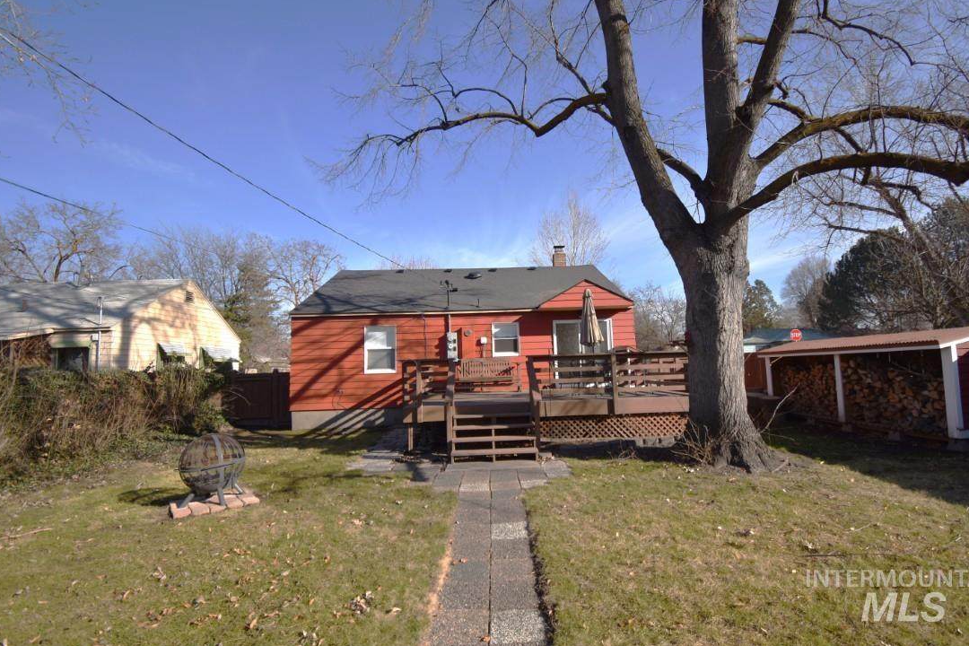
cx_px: 496
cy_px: 327
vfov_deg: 73.7
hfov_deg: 96.7
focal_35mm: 16
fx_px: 431
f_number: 4.5
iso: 100
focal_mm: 10
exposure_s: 1/800
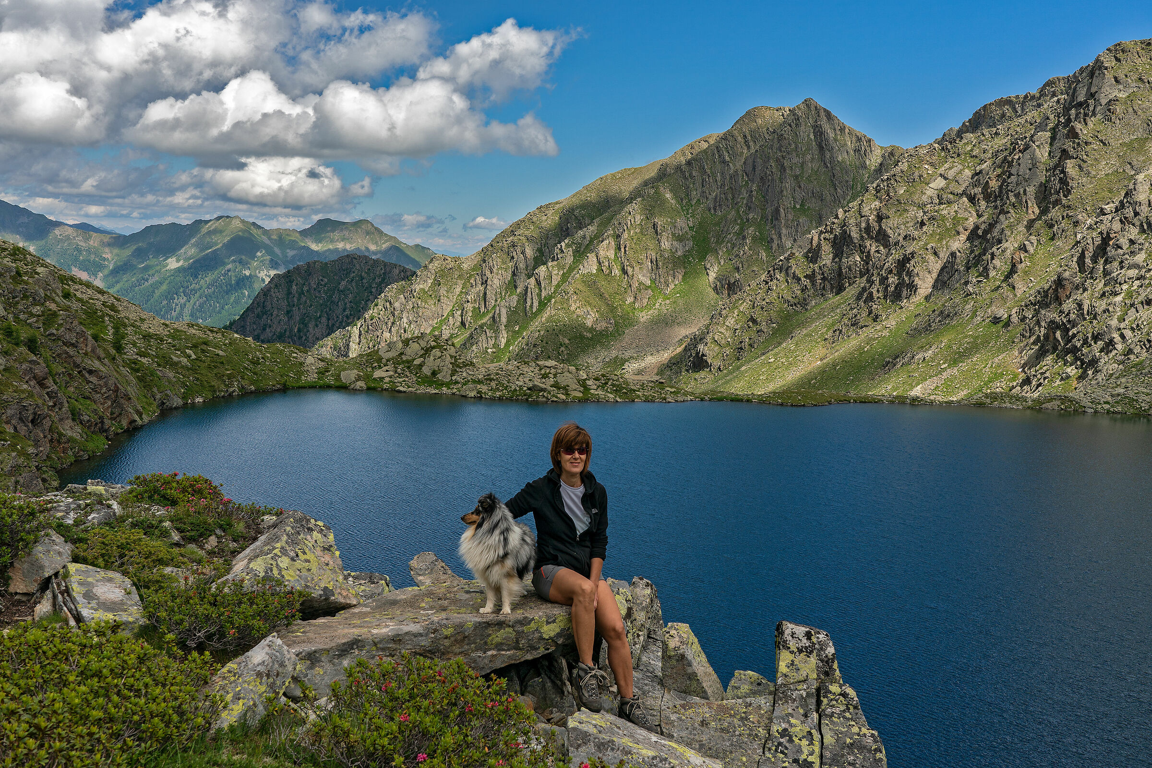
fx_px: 1152
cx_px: 576
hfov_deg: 53.1
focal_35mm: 36
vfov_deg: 36.9
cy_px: 384
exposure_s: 1/500
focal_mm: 36
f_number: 9
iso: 160
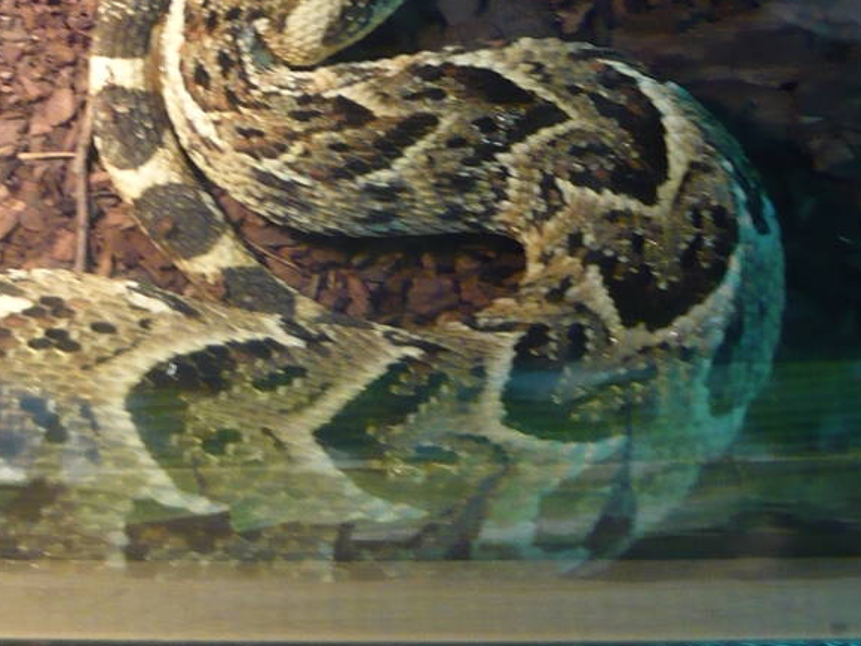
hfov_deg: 20.8
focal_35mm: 91
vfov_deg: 15.9
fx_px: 2263
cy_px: -10
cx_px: -21
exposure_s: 1/30
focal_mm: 5.5
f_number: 2.8
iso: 200
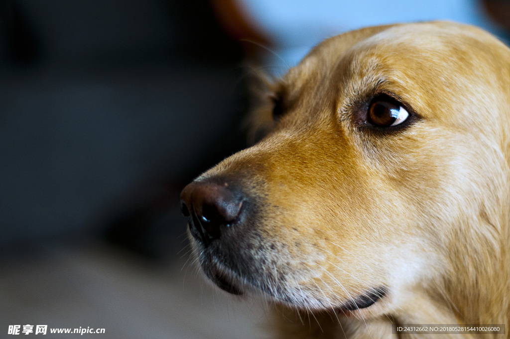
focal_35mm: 75
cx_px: 255
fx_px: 1061
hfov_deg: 27.0
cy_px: 170
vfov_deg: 18.1
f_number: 2.2
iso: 500
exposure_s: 1/640
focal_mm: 50
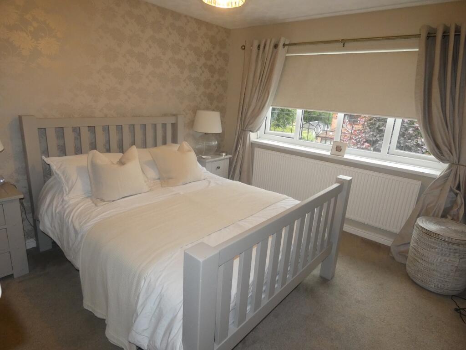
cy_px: 175
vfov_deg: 66.0
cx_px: 233
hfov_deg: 81.7
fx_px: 269
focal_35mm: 20
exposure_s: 1/60
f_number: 2.8
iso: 400
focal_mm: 3.6
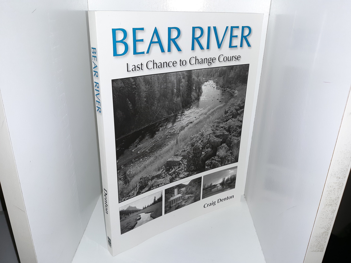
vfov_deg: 49.7
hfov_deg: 63.4
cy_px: 132
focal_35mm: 28
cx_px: 176
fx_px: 284
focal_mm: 3.7
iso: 64
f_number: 1.7
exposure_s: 1/120
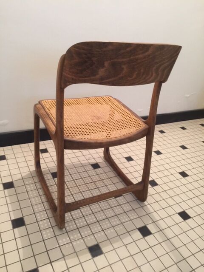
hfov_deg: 48.2
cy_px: 136
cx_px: 102
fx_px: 228
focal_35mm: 29
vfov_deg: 61.7
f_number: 2.2
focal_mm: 4.15
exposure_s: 1/10
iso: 100
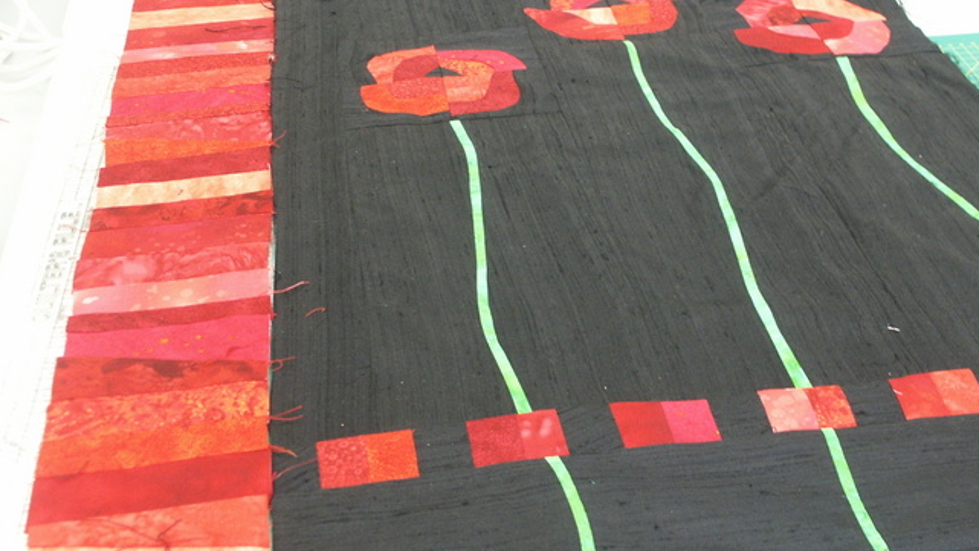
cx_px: 561
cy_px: 276
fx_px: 1376
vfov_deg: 22.7
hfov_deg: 39.1
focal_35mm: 53
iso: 200
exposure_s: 1/30
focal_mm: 10.11
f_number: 2.8
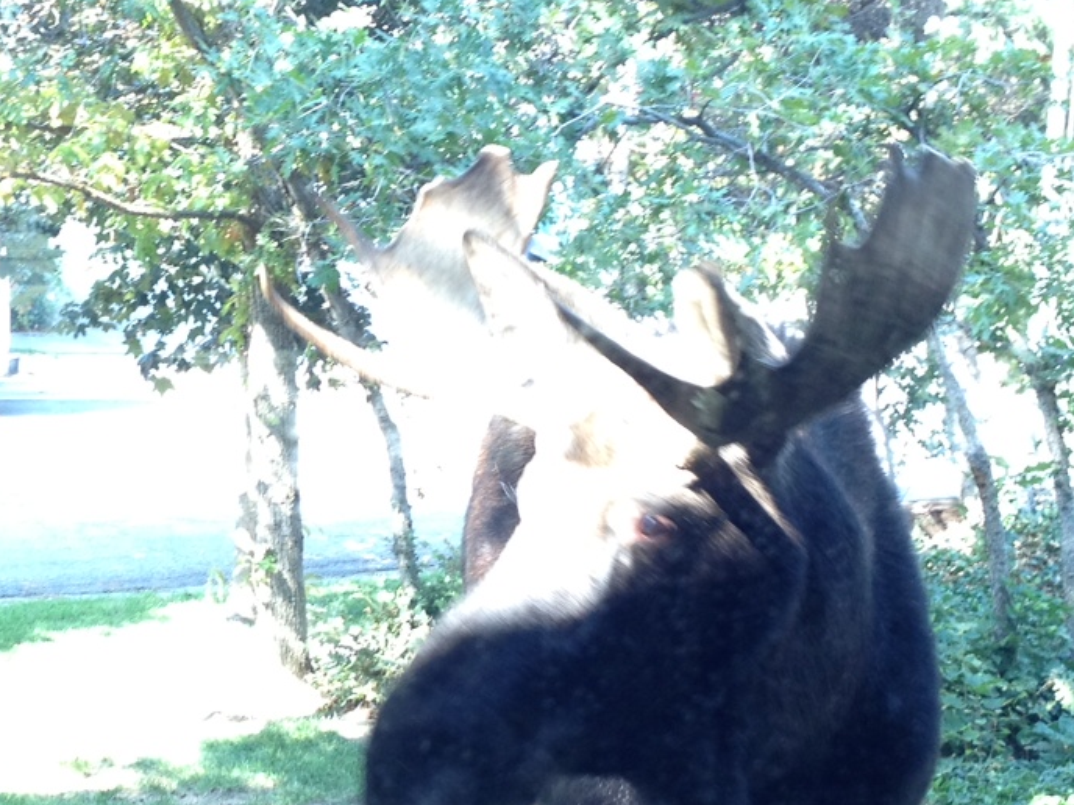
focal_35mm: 83
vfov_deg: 17.8
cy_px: 468
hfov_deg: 23.5
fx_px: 2575
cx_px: 359
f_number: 2.4
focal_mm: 4.28
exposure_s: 1/40
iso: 80
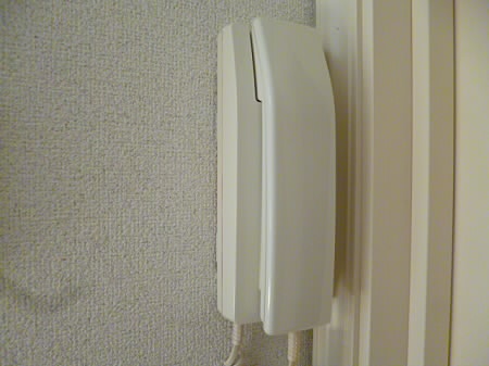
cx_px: 244
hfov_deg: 71.6
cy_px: 183
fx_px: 339
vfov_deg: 56.8
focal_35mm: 24
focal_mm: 4.3
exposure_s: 1/200
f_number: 2.5
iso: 400
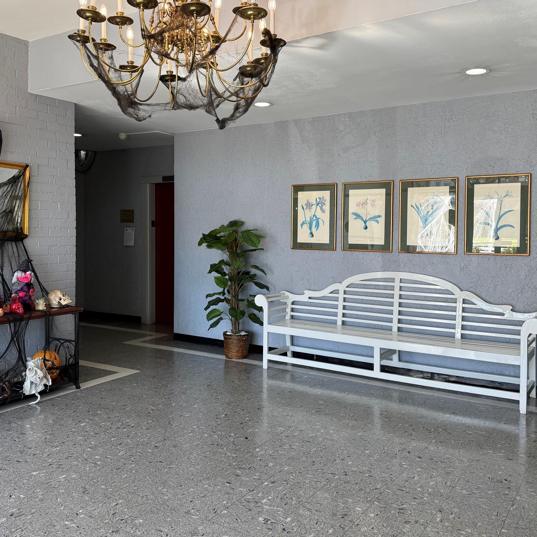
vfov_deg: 51.0
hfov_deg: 51.0
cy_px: 240
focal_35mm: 32
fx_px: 562
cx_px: 242
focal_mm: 6.76
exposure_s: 1/120
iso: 64
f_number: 1.78
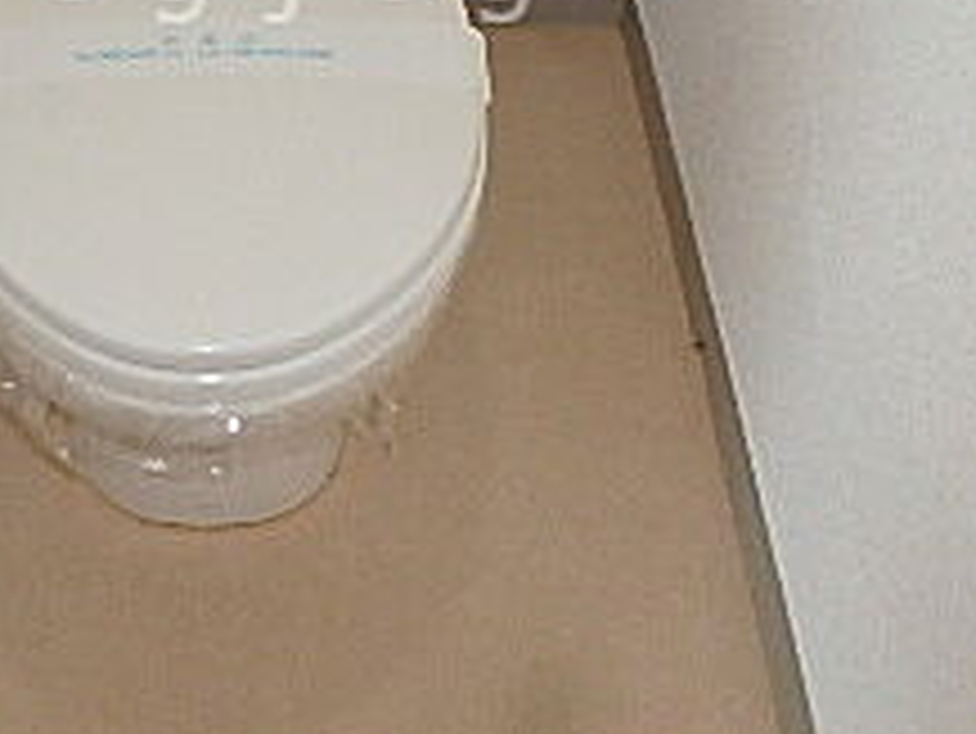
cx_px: 247
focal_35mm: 62
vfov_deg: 22.6
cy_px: -32
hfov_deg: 30.7
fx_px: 1749
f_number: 3.5
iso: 400
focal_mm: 3.7
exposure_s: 1/30
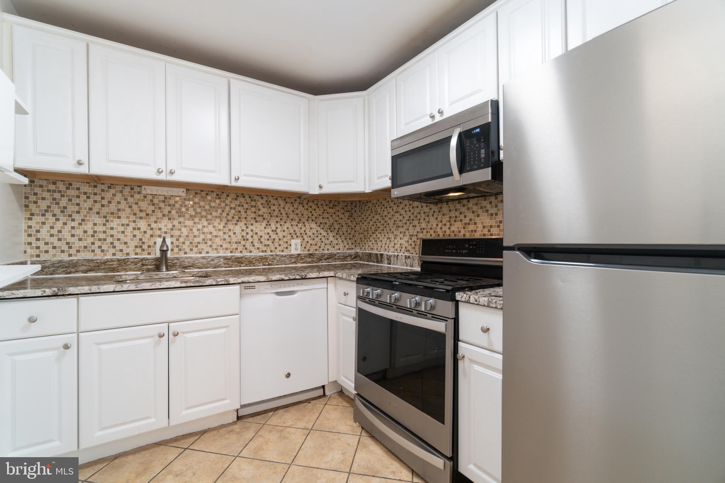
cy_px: 242
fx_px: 302
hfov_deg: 100.4
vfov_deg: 77.3
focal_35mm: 15
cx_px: 362
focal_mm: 10
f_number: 4
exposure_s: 1/13
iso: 100
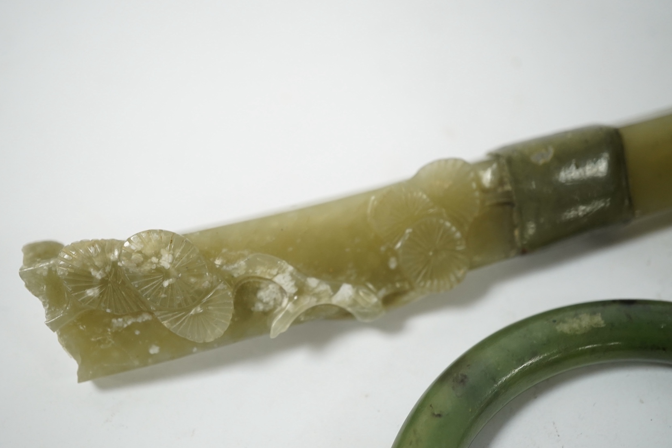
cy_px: 243
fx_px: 915
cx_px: 307
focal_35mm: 49
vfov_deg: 27.5
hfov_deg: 40.3
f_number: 5.6
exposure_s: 1/125
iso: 1250
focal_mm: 30
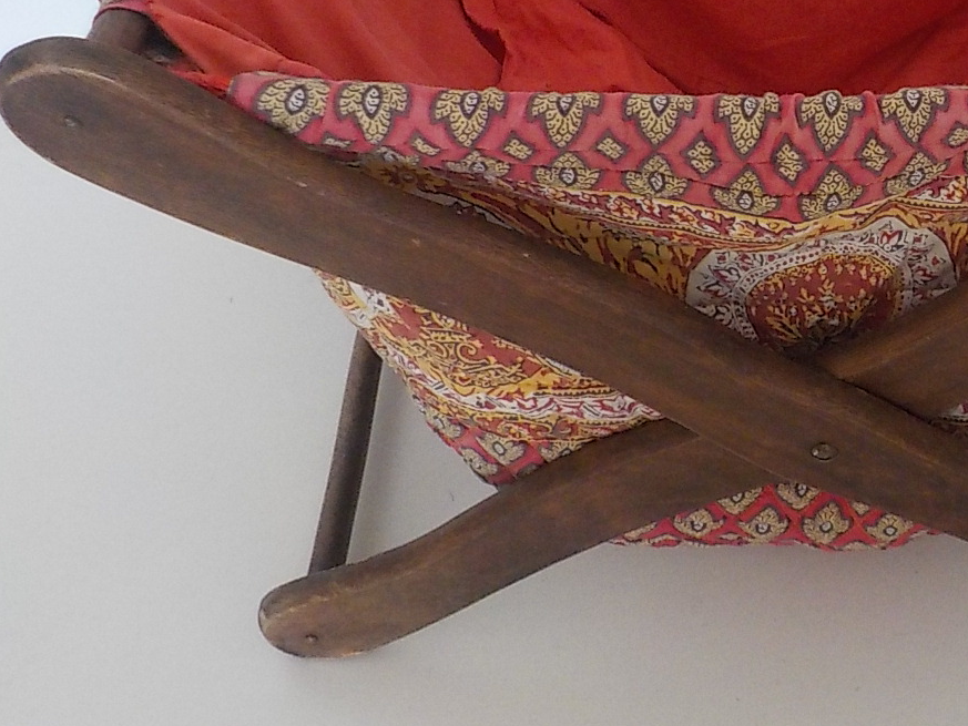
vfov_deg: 26.3
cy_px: 191
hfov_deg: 33.1
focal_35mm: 55
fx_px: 1538
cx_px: 875
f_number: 3.3
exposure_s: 1/30
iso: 400
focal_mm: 4.1
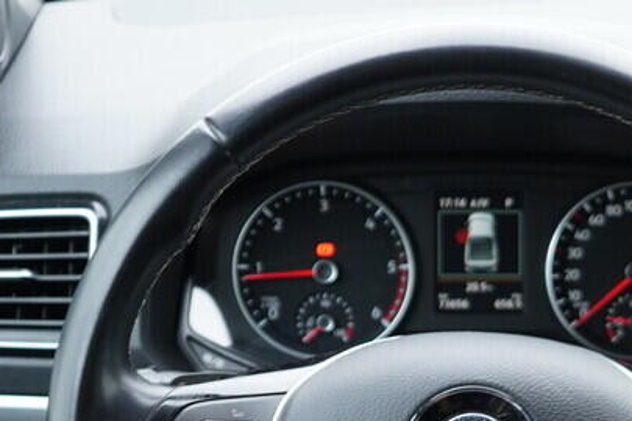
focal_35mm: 91
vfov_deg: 14.7
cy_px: 445
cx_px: 512
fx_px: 1597
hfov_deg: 22.1
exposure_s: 1/40
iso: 320
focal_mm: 24
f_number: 2.8
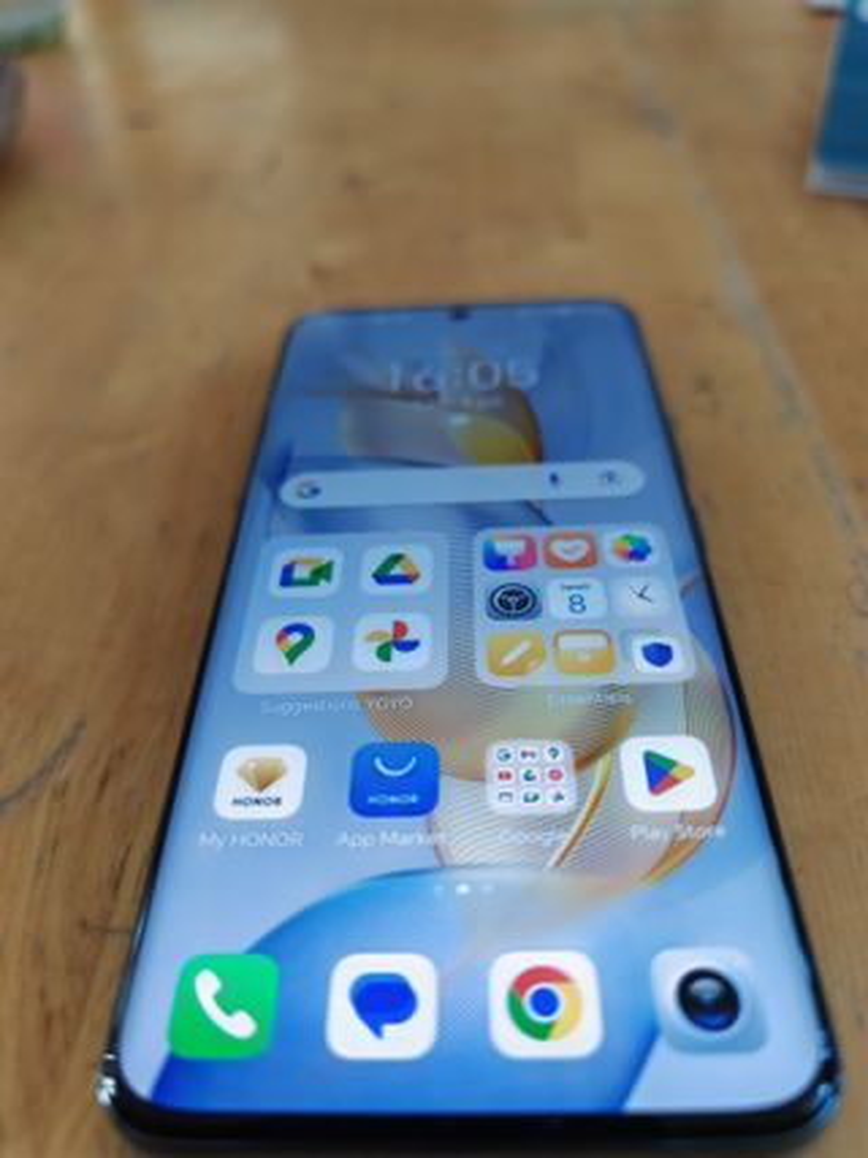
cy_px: 579
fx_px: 903
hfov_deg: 51.3
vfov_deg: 65.3
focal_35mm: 27
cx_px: 434
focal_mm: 7.62
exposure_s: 1/100
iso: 259
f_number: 1.6
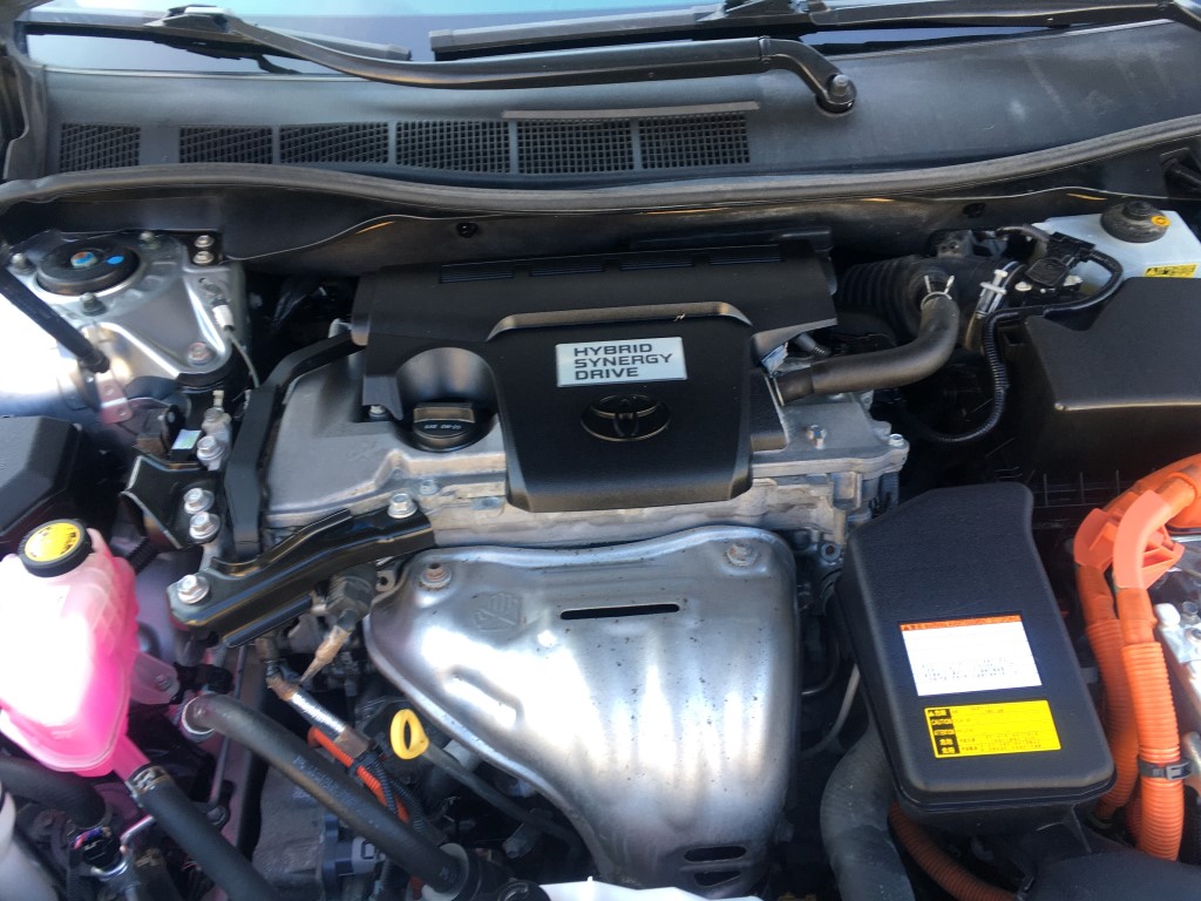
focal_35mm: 29
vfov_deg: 48.2
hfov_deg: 61.7
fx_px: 1006
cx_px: 600
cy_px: 450
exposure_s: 1/60
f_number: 2.2
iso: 32
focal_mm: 4.15
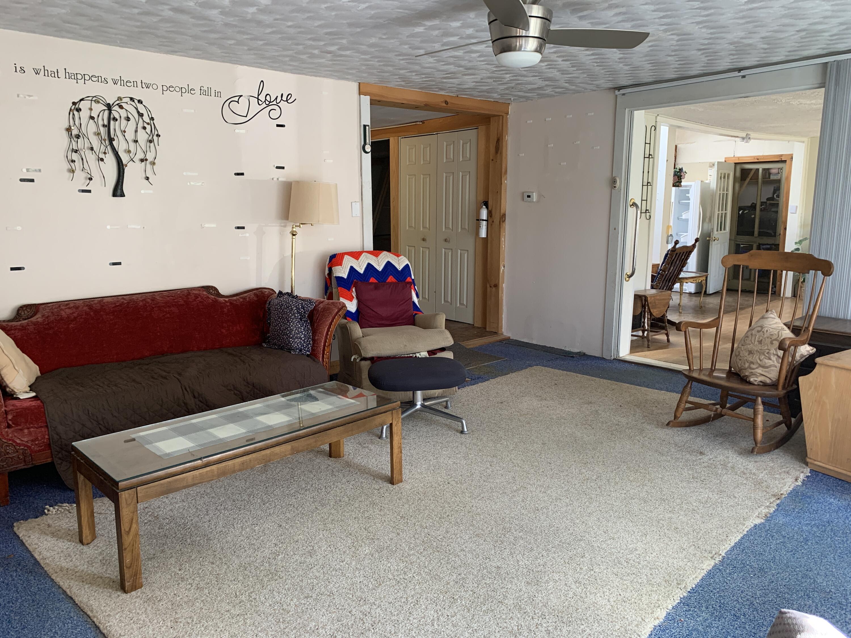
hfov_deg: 67.3
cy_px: 319
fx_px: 639
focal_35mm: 26
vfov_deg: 53.1
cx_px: 426
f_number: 1.8
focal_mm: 4.25
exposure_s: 1/102
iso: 100
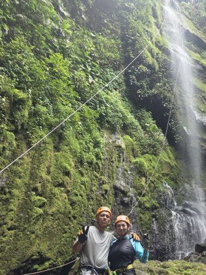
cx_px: 137
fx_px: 278
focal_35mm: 35
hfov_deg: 40.2
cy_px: 165
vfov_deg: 52.3
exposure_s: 1/180
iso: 100
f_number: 1.7
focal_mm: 6.3
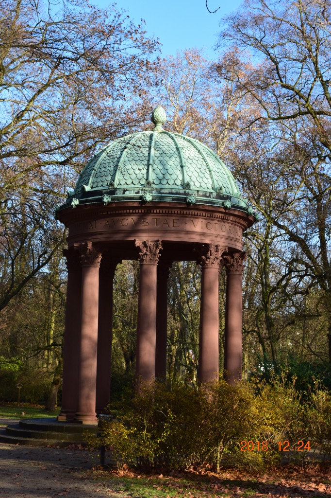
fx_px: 931
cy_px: 249
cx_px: 166
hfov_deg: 20.1
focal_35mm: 68
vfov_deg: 29.9
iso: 400
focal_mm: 45
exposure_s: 1/250
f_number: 10
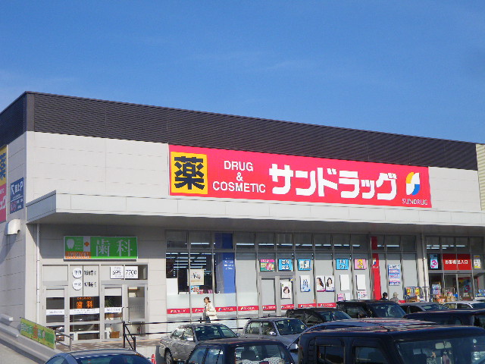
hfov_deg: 34.9
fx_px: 771
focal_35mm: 55
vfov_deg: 26.6
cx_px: 242
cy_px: 182
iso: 80
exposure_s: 1/800
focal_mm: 9.8
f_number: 3.7
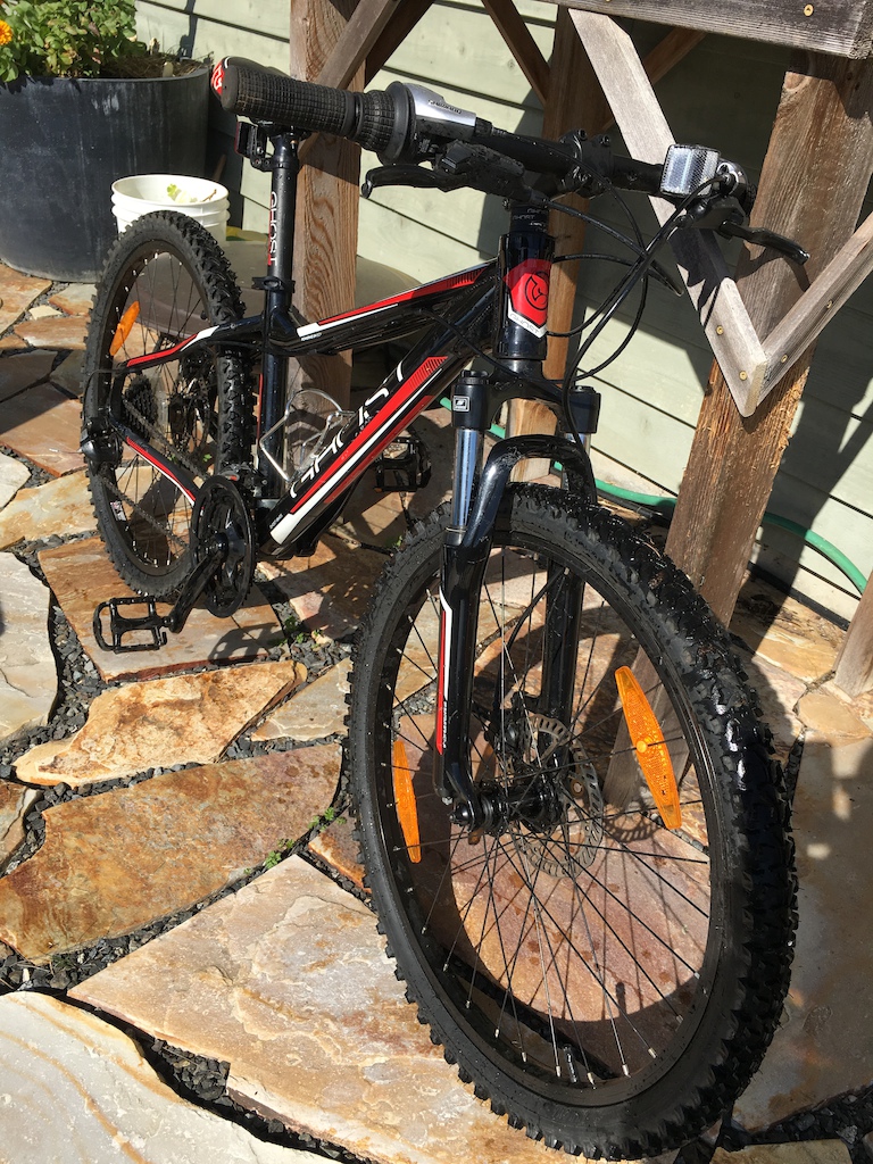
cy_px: 582
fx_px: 975
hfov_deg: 48.2
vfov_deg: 61.7
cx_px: 436
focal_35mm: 29
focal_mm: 4.15
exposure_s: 1/1425
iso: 25
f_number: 2.2
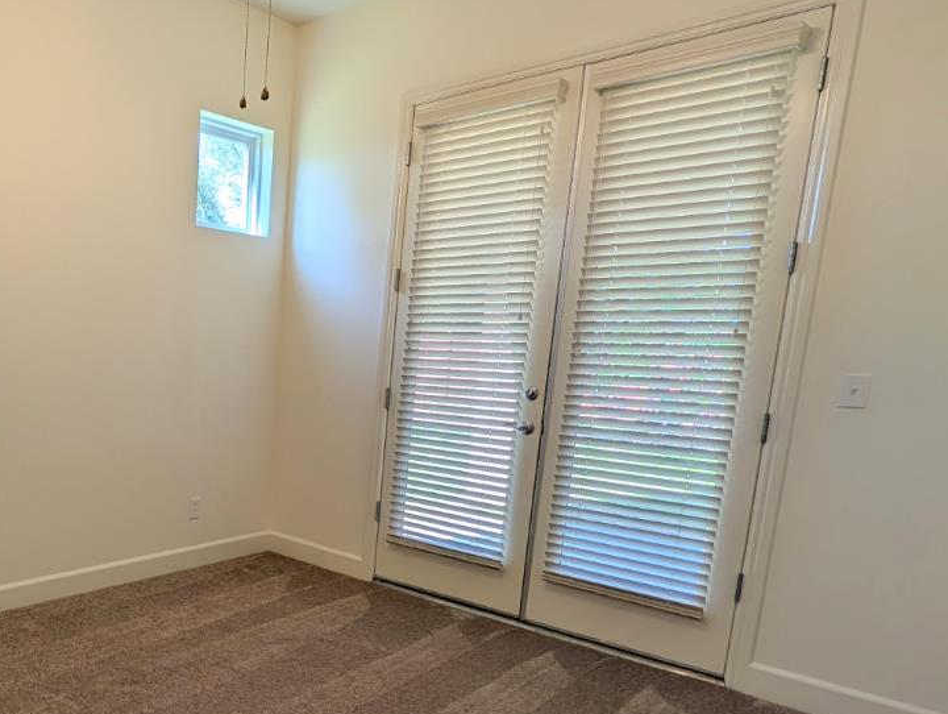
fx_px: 686
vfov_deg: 54.1
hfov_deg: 59.9
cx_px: 111
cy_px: 466
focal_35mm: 25
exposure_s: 1/142
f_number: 1.95
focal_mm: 2.23
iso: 44
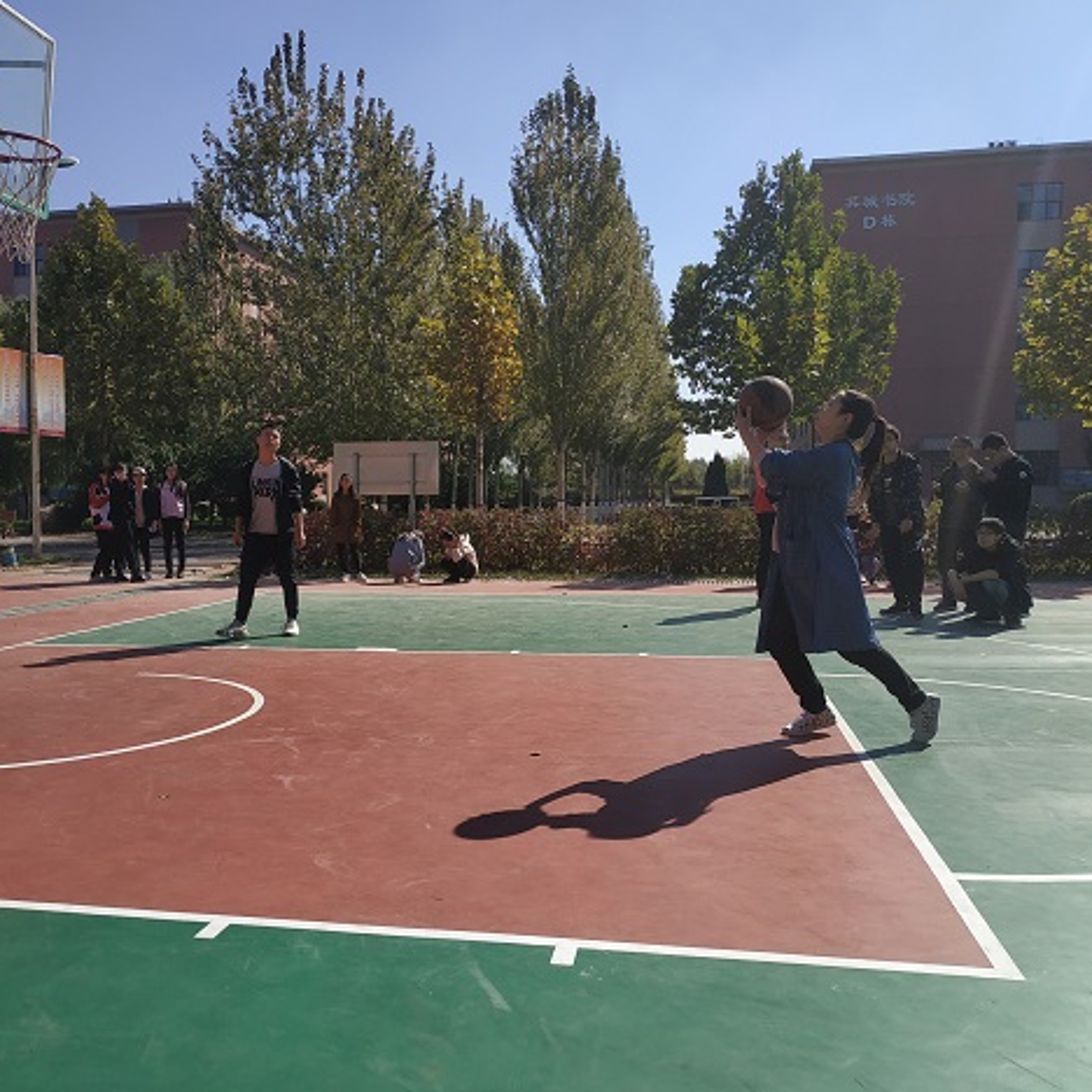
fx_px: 1035
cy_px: 548
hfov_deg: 55.5
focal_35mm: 29
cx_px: 490
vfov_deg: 55.6
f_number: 1.9
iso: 100
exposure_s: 1/2554
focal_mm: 3.94
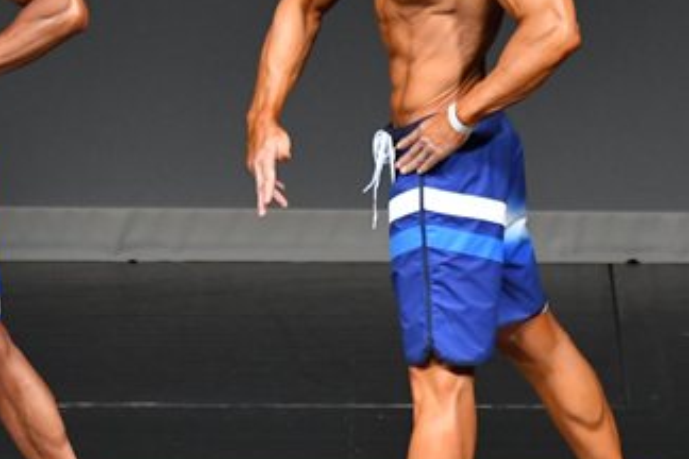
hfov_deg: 2.7
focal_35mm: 753
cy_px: 217
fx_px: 14410
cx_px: 22
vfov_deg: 1.8
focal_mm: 210
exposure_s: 1/400
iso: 4000
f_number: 5.6
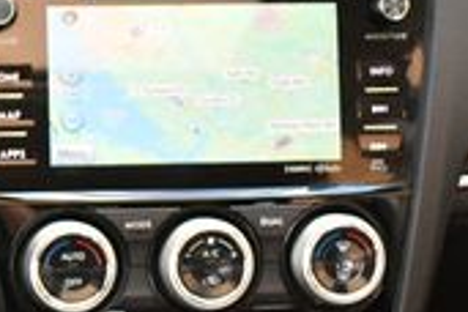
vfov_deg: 10.1
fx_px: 1755
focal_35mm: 135
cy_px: 90
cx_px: -211
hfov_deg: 14.3
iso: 800
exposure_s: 1/250
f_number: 3.5
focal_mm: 18
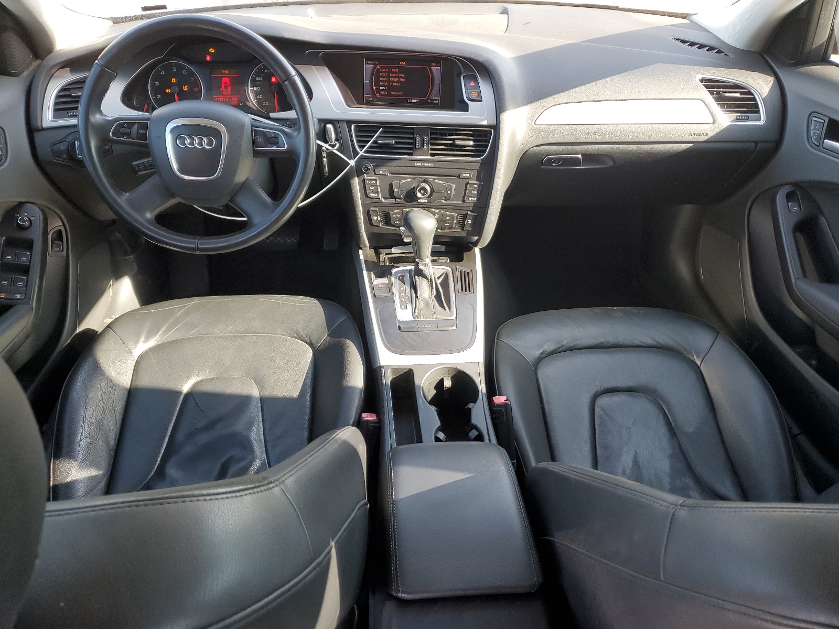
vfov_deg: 53.1
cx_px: 420
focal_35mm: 26
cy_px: 314
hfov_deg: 67.3
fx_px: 630
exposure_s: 1/120
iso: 77
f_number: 1.5
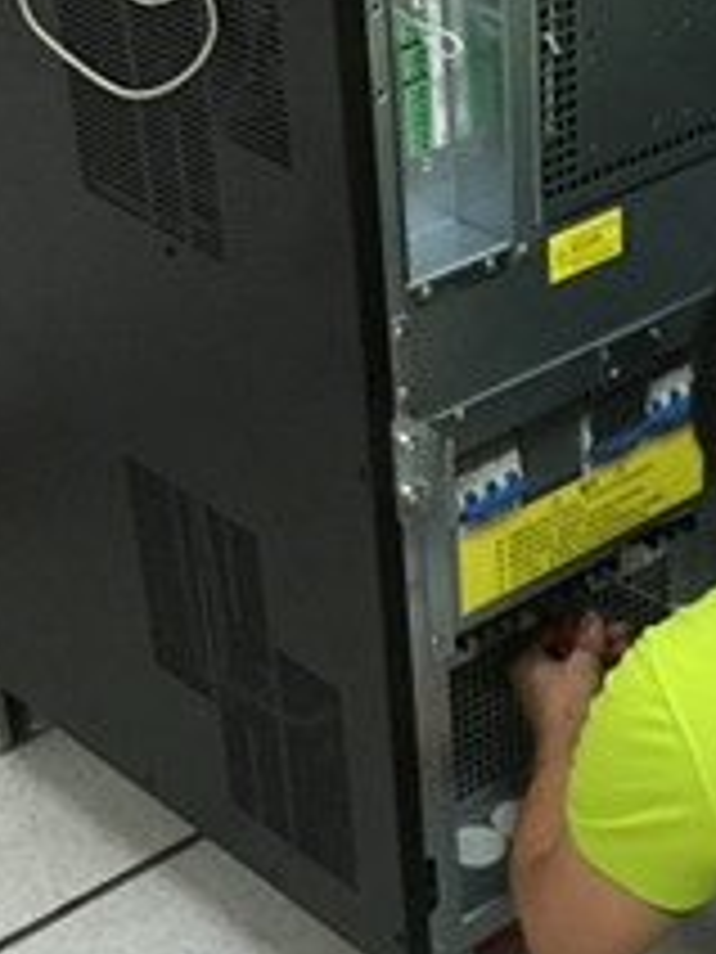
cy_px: 814
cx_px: 657
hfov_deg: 16.0
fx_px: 2510
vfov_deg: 21.2
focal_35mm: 91
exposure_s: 1/17
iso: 100
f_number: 2.2
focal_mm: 4.15
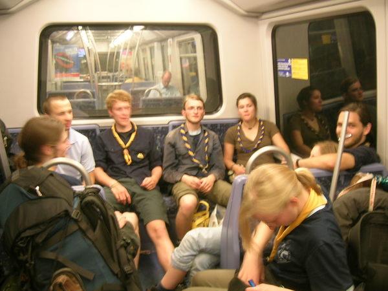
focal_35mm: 35
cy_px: 146
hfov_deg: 52.6
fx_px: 392
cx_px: 194
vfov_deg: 40.7
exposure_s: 1/3.8
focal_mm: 5.4
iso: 57
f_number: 2.8
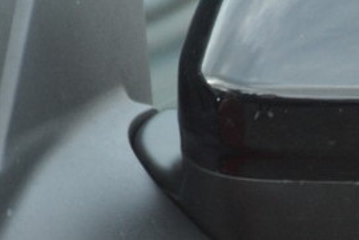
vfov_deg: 1.0
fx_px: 14199
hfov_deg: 1.4
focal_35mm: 1424
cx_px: 414
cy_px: 111
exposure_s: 1/500
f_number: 6.3
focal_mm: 250
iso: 1600
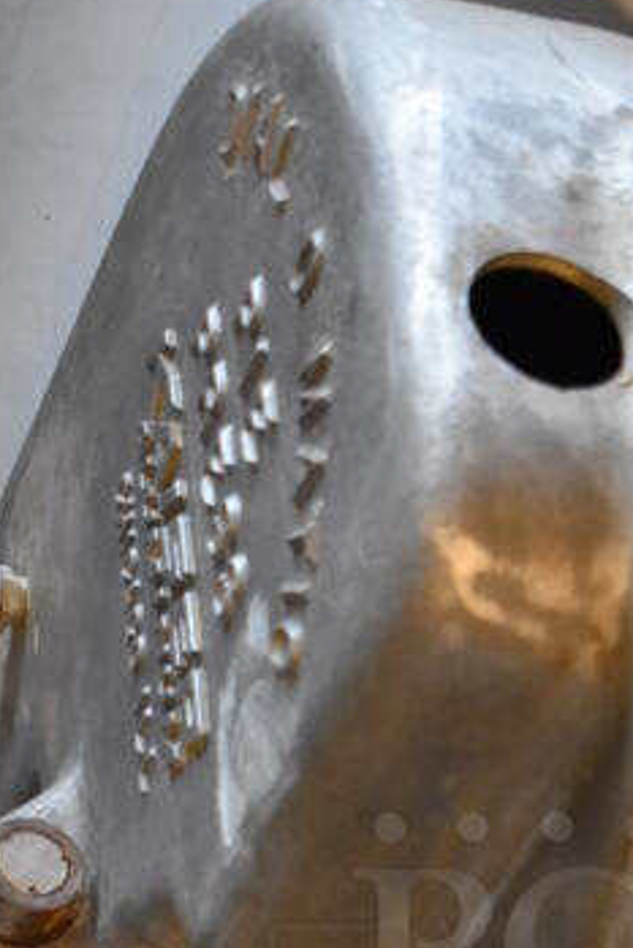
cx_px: 557
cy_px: 938
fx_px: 3618
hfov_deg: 10.0
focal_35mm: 137
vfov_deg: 14.7
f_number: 4.5
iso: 2200
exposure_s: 1/125
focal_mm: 35
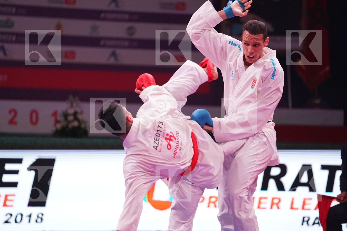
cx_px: 174
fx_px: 1928
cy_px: 116
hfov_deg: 10.3
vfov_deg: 6.9
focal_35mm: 200
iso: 4000
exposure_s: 1/1000
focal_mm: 200
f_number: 2.8
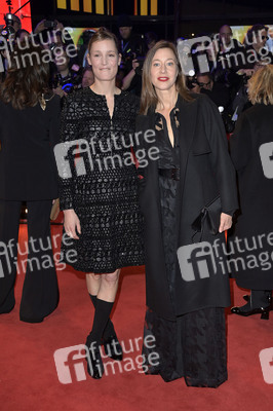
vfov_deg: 43.6
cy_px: 206
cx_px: 136
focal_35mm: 45
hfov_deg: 29.8
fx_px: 513
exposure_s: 1/250
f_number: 5
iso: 800
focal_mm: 45
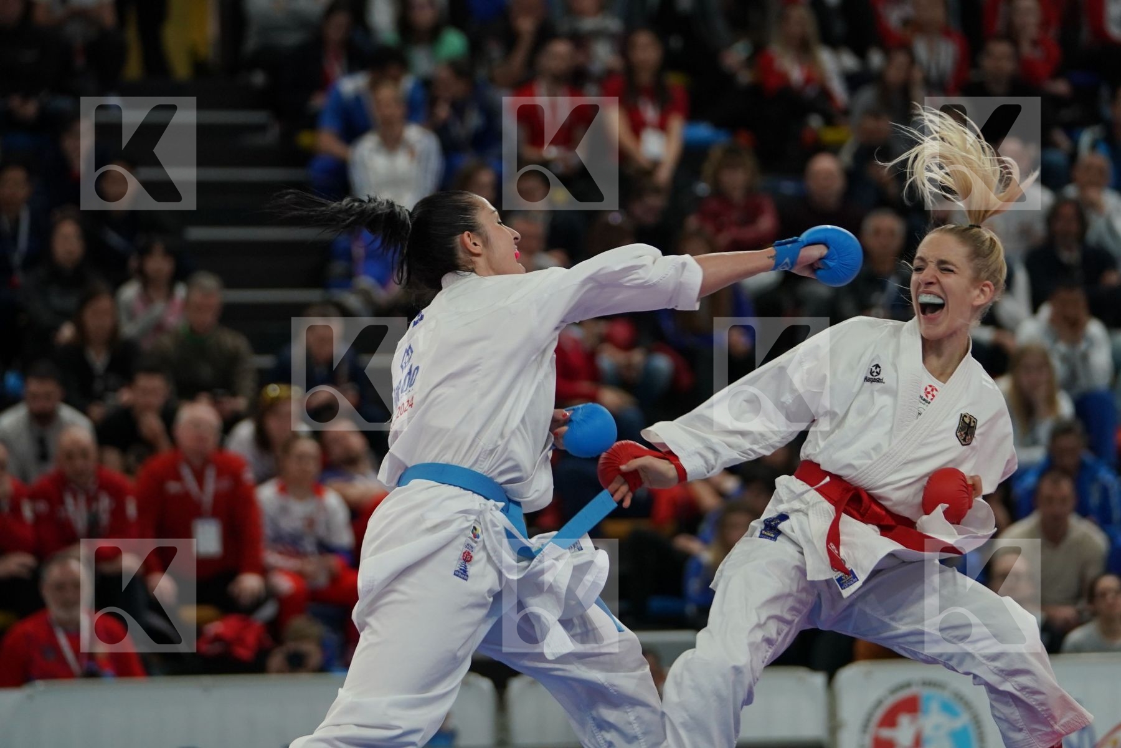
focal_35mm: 214
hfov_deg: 9.6
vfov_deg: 6.4
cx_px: 560
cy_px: 374
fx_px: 6663
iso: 1250
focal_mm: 143
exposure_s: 1/1000
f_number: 2.8
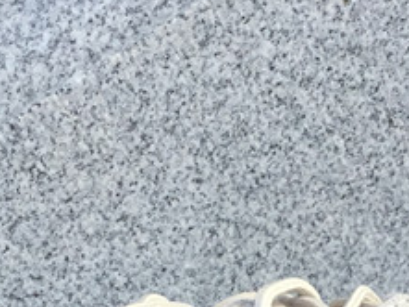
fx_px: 1490
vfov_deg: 11.2
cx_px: 244
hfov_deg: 15.6
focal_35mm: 126
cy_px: 491
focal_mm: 3.3
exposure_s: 1/311
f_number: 2.4
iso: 25
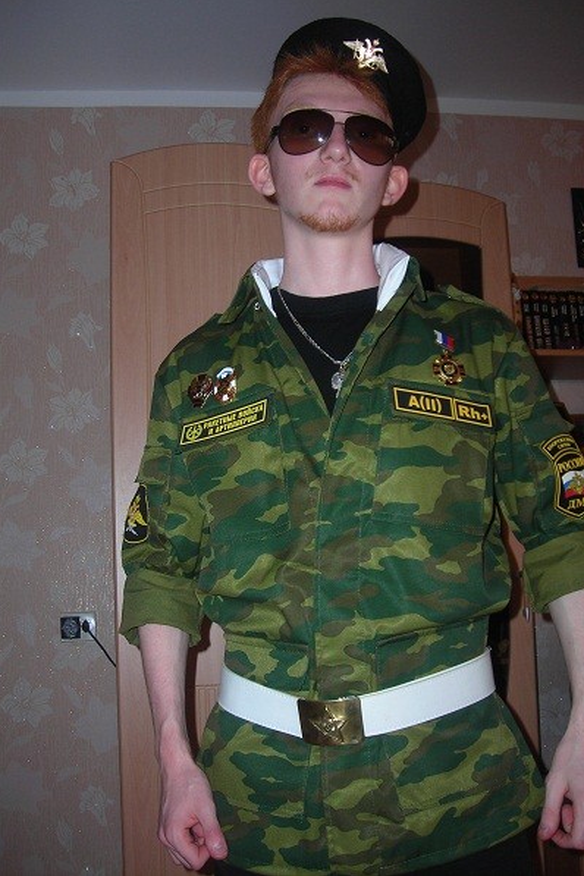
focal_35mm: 40
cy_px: 434
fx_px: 973
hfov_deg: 33.4
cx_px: 307
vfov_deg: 48.5
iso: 51
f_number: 3.2
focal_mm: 6.3
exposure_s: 1/60.1
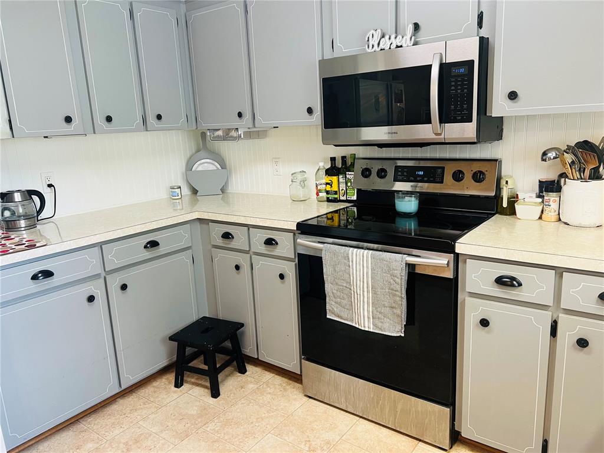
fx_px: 454
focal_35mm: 26
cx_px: 302
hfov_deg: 67.3
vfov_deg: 53.1
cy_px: 226
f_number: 1.5
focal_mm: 5.7
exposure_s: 1/60
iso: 100
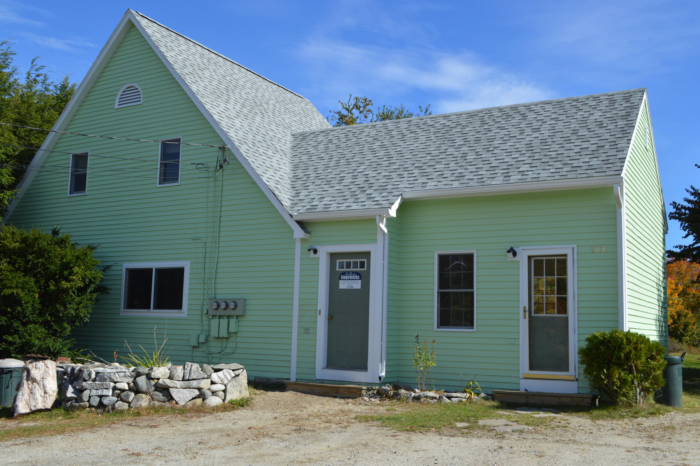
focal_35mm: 37
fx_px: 719
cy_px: 231
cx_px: 356
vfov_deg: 35.9
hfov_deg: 51.9
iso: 100
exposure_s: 1/250
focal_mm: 24
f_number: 8
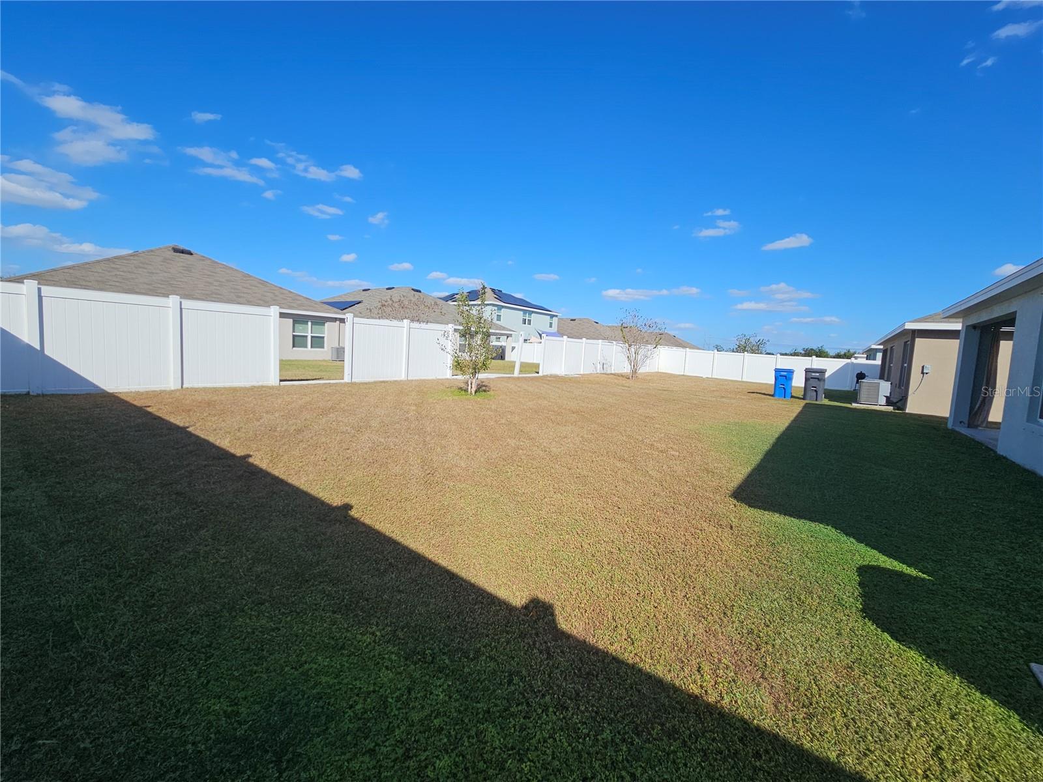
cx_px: 522
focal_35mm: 13
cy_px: 391
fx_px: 392
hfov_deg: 106.2
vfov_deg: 89.9
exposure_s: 1/3255
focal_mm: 2.2
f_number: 2.2
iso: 50
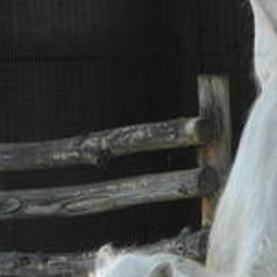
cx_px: 314
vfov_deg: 3.3
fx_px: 4789
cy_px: 271
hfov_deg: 3.3
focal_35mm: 529
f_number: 4.4
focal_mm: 24.95
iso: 100
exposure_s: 1/160
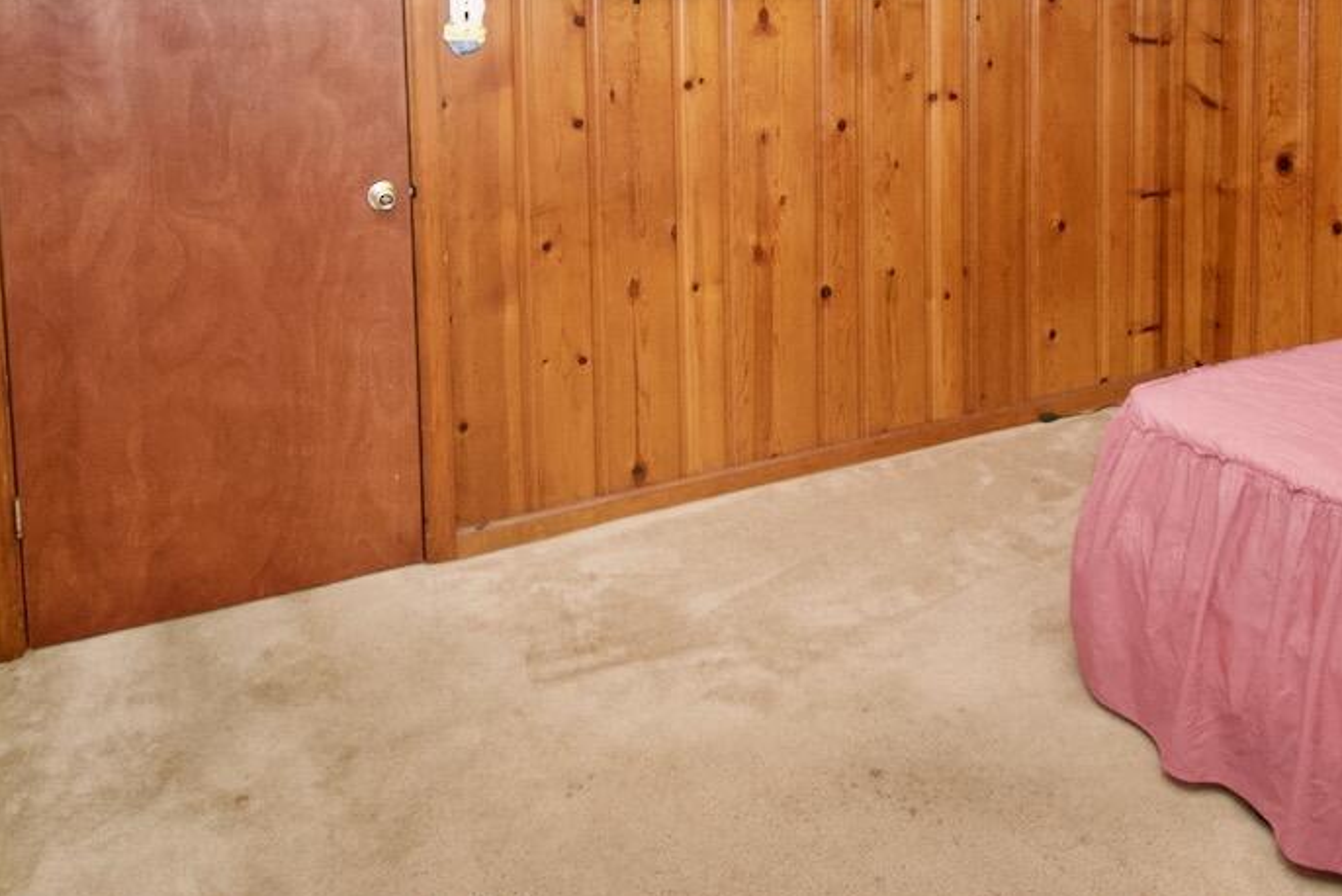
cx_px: 687
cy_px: 68
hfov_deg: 65.4
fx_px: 1044
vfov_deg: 42.1
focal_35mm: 28
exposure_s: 1/60
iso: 3200
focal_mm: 10
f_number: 4.5
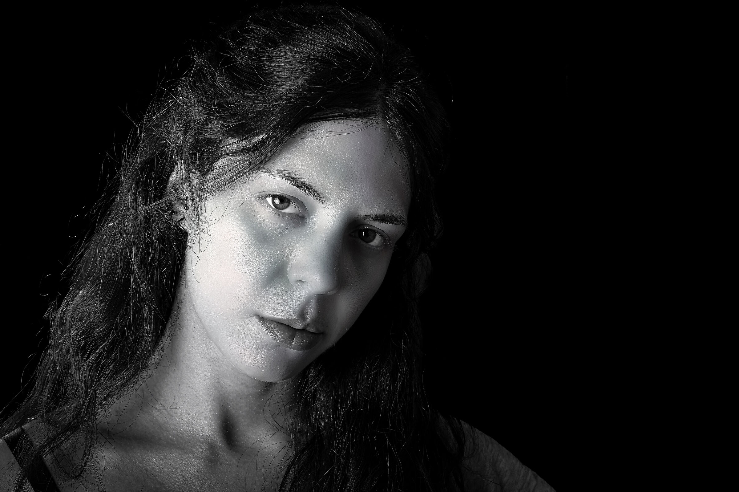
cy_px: 246
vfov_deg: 27.0
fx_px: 1026
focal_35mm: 50
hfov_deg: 39.6
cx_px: 370
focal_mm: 50
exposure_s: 1/160
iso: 100
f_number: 14
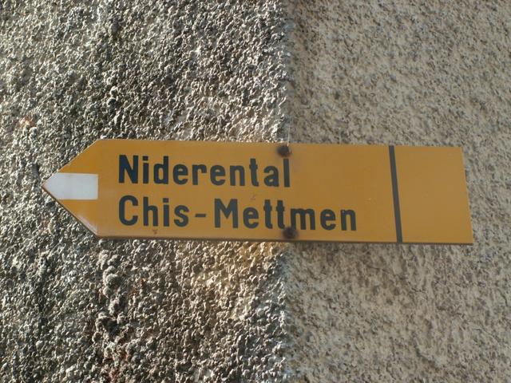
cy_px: 192
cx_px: 256
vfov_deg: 14.5
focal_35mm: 102
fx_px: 1506
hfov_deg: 19.3
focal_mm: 16.66
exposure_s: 1/125
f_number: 5
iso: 50
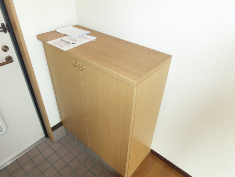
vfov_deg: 54.9
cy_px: 88
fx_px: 170
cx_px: 118
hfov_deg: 69.4
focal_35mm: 25
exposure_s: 1/50
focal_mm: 4.4
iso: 400
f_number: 3.3
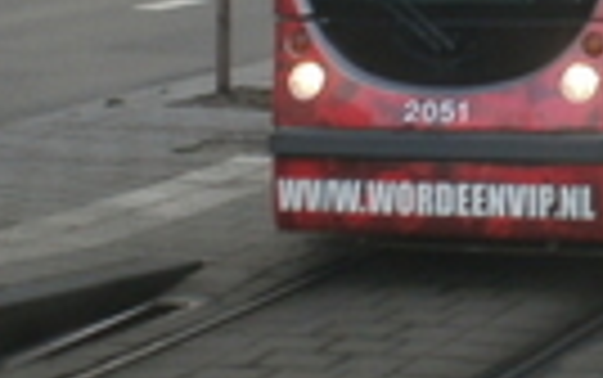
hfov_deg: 12.1
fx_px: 2813
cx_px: 580
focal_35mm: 171
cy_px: -166
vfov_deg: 7.6
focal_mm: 6.3
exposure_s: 1/100
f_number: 4.6
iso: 100
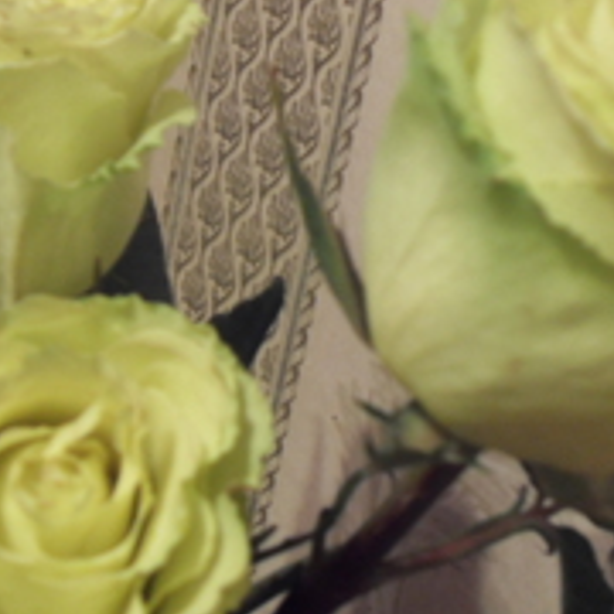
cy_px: 280
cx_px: 242
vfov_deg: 20.2
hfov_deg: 20.1
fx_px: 1726
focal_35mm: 86
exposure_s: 1/6
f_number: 3.5
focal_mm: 6.6
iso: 200
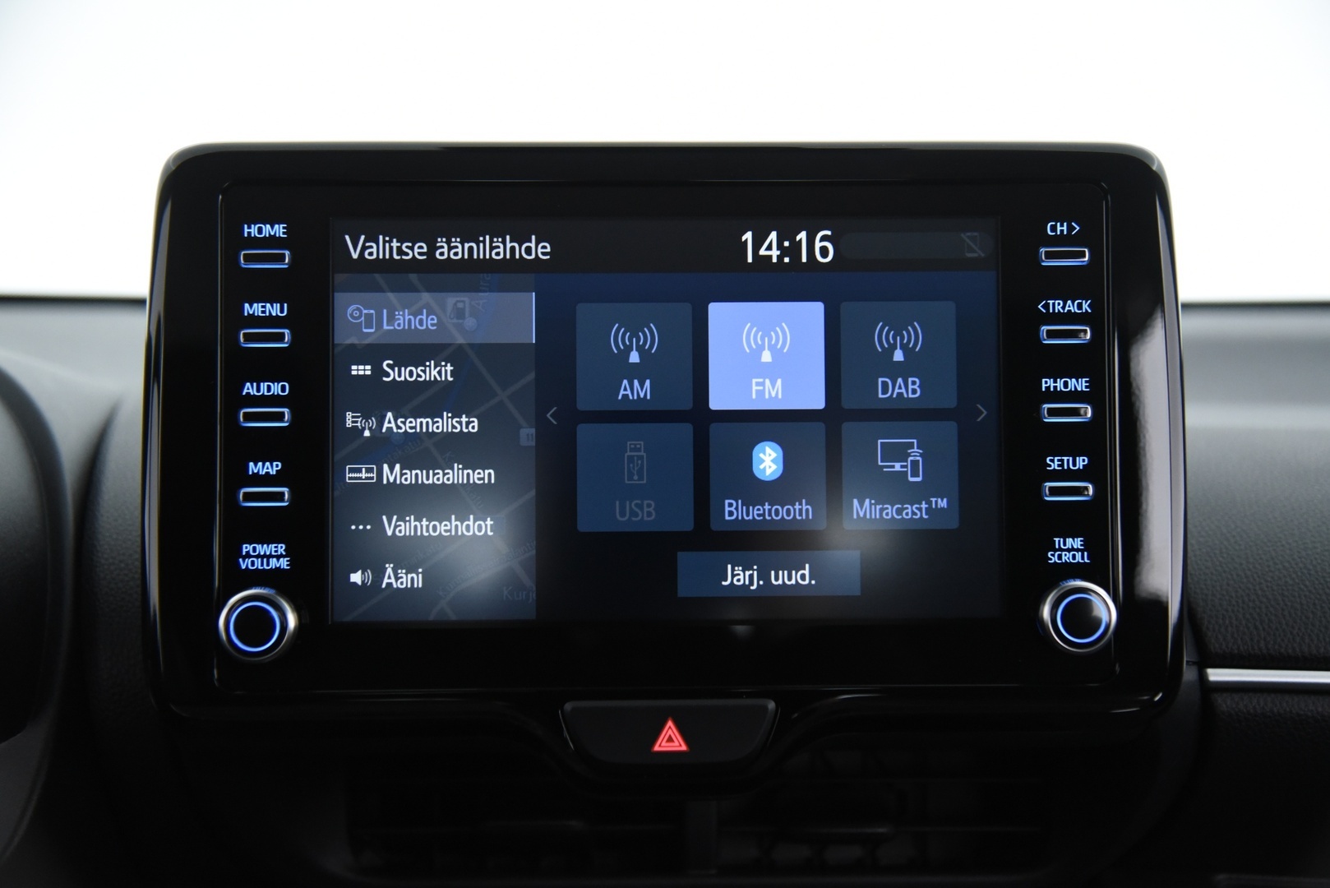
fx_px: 1700
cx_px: 665
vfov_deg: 29.3
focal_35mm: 46
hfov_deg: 42.7
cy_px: 444
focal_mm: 46
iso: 4000
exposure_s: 1/40
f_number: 4
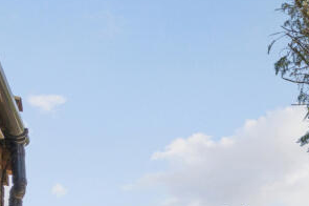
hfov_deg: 26.9
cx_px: 459
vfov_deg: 20.1
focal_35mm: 54
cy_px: 342
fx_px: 461
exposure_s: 1/160
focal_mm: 15.5
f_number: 8
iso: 200
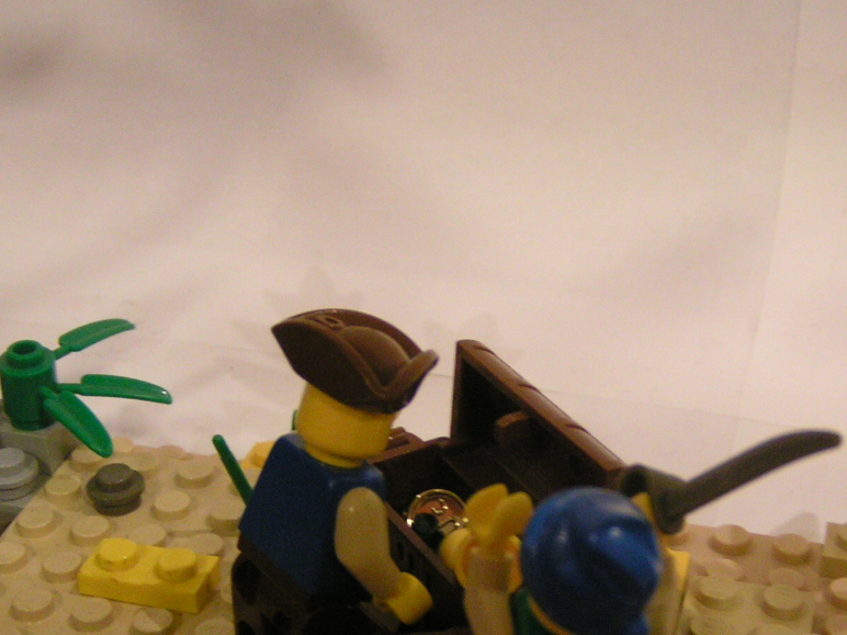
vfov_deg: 23.0
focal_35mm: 63
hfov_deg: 30.7
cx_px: 494
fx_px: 1542
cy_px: 492
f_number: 2.8
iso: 200
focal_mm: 5.8
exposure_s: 1/15
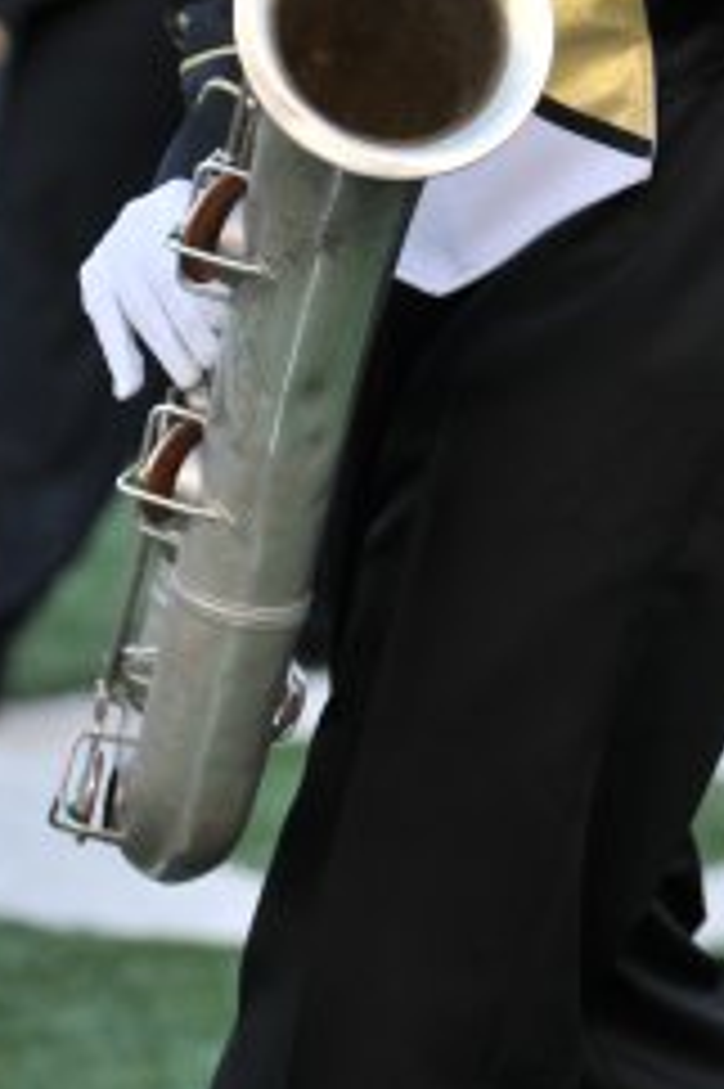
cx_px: 506
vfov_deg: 4.8
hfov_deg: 3.2
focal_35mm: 431
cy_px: -130
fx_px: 13019
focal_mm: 116
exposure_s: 1/320
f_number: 2.8
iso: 200
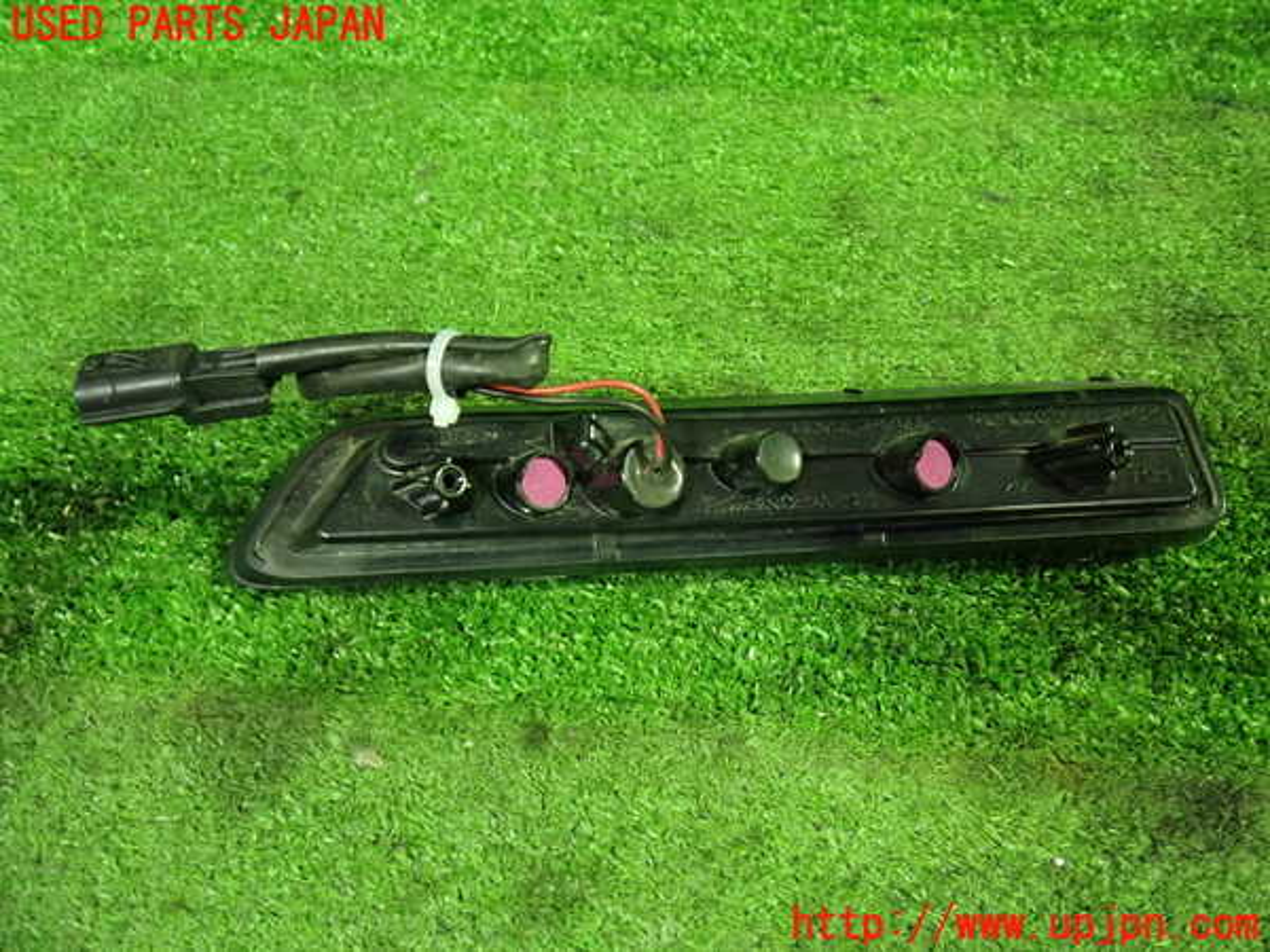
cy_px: 476
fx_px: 1101
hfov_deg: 60.0
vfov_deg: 46.8
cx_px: 635
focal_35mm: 30
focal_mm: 5.4
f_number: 2.3
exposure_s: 1/30
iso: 800
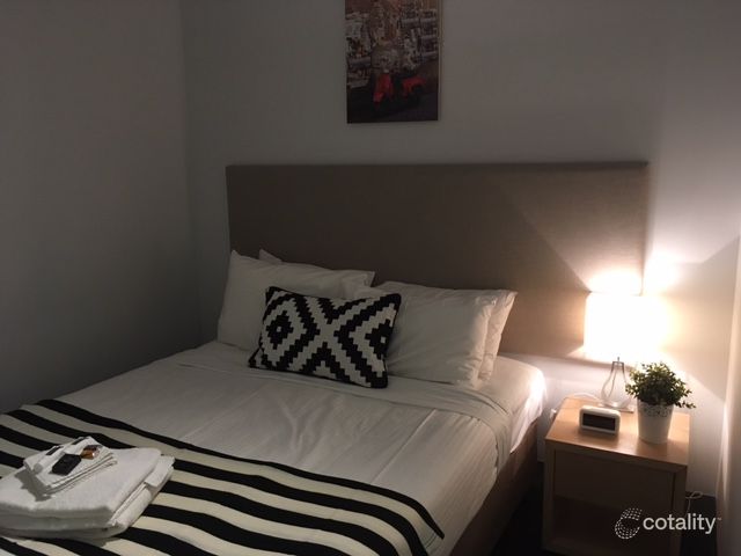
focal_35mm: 29
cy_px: 278
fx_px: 621
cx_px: 370
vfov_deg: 48.2
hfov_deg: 61.7
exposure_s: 1/33
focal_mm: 4.15
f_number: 2.2
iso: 160
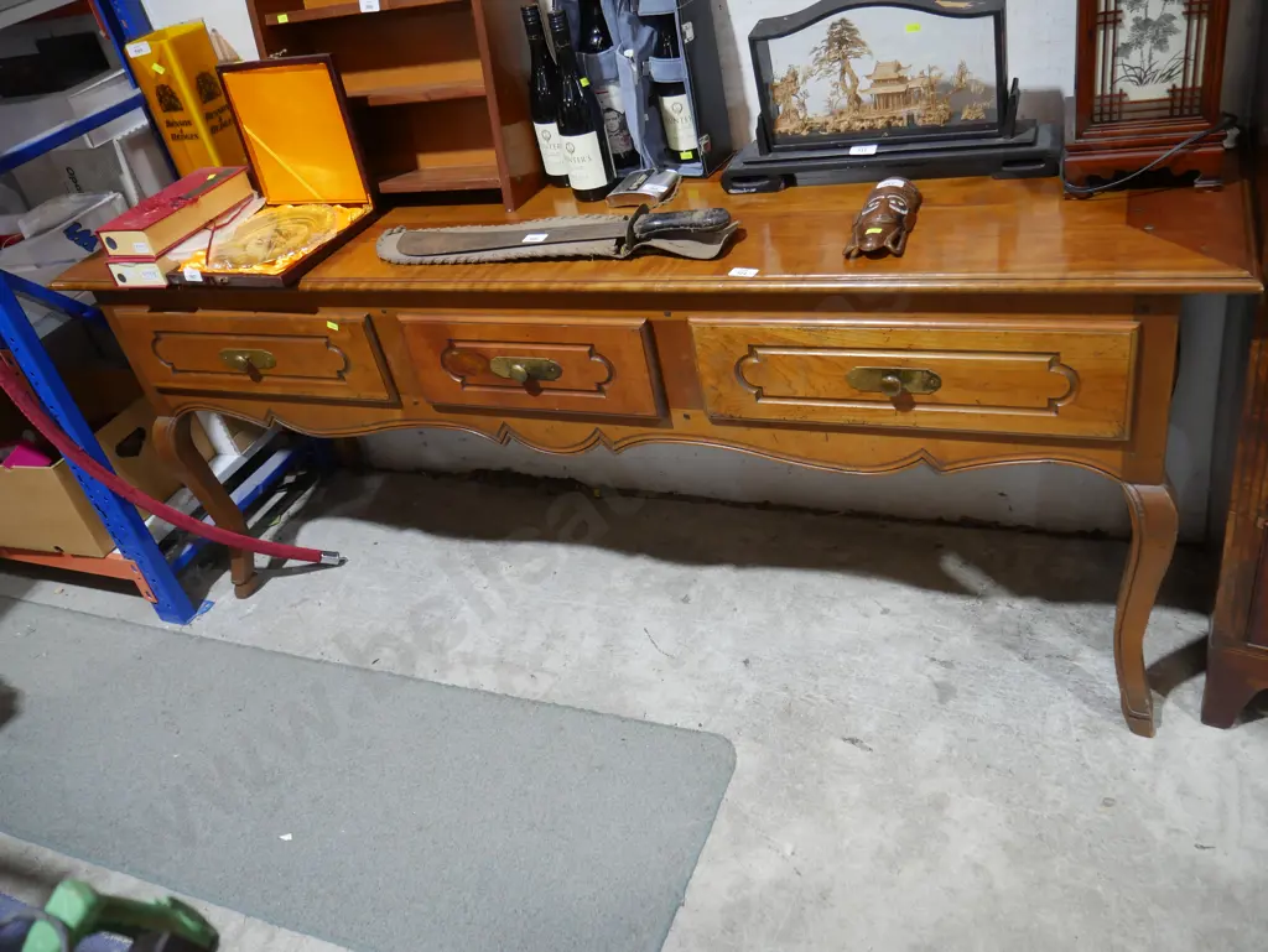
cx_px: 634
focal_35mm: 28
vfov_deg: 49.8
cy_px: 476
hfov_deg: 63.4
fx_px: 1026
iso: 500
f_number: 3.5
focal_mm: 14
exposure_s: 1/60
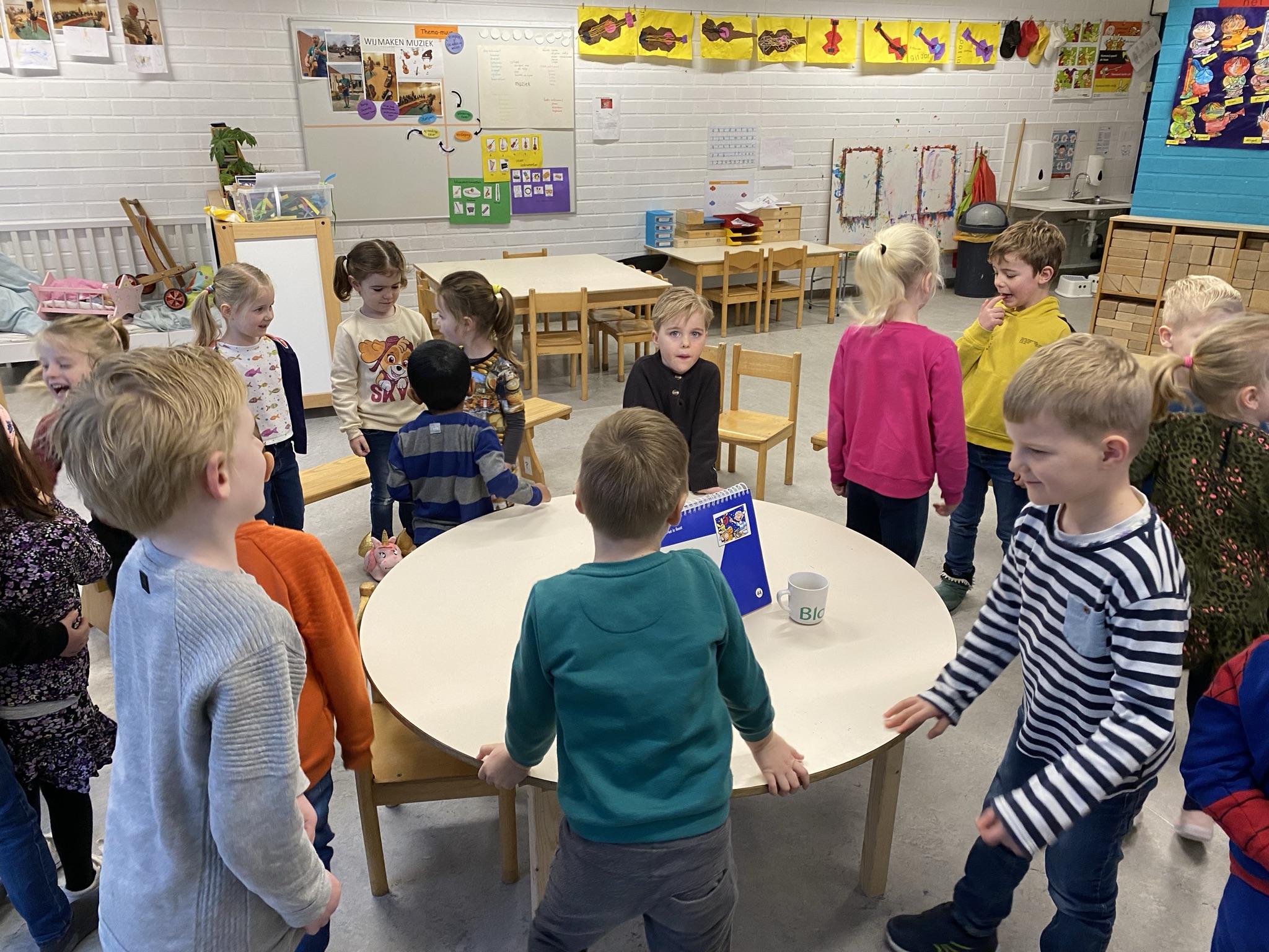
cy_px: 476
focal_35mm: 26
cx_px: 634
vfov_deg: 53.1
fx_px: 953
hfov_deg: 67.3
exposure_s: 1/50
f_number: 1.8
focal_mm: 4.25
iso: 100
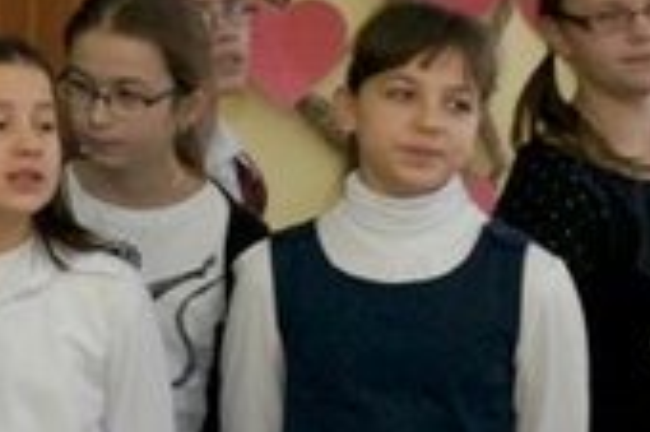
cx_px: -390
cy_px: 107
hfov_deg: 7.1
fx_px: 5177
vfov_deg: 4.8
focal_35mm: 287
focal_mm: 50
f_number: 5.6
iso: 400
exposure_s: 1/80
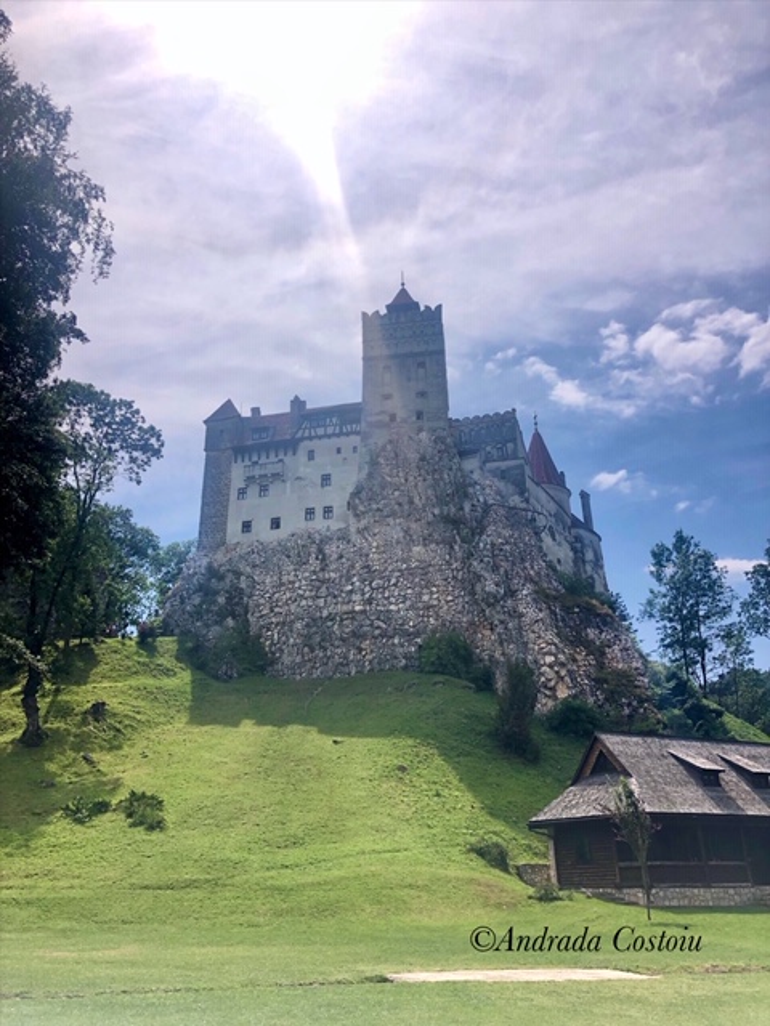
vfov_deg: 63.4
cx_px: 385
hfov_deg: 49.7
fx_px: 830
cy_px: 513
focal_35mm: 28
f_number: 1.8
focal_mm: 3.99
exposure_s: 1/1104
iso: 20
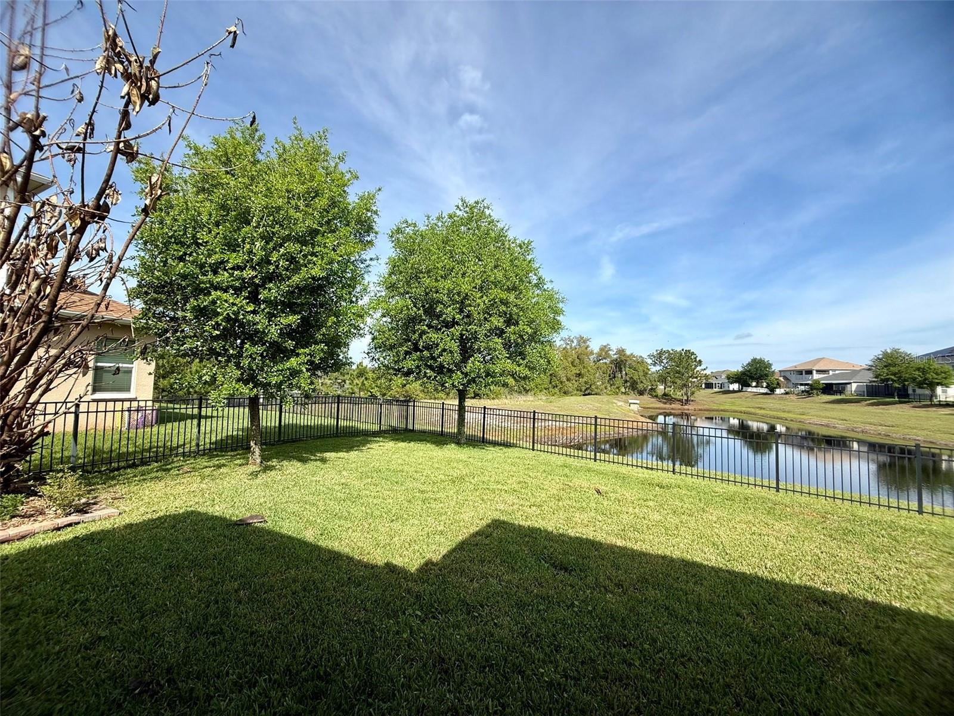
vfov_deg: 85.7
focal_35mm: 14
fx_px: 386
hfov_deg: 102.1
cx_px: 477
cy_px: 358
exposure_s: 1/1431
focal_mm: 2.22
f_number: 2.2
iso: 50
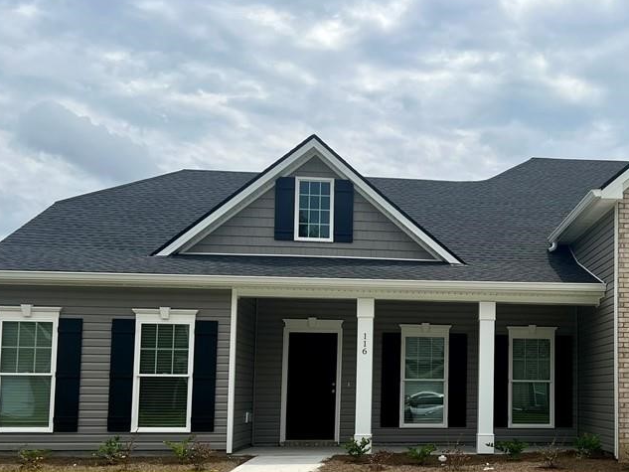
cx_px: 496
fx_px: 763
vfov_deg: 33.8
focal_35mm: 42
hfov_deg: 42.9
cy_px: 337
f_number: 1.5
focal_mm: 5.7
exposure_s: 1/6211
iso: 50
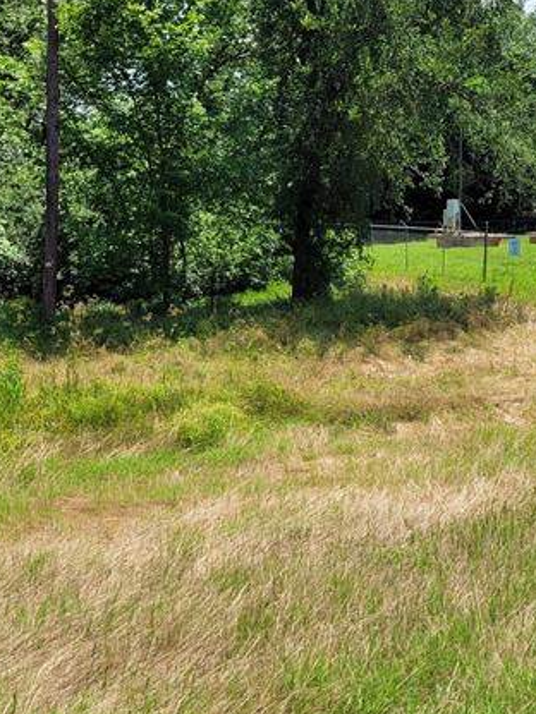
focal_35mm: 48
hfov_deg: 29.6
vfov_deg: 39.4
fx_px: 991
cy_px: 266
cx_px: 421
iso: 40
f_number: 1.8
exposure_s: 1/2192
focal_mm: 5.4
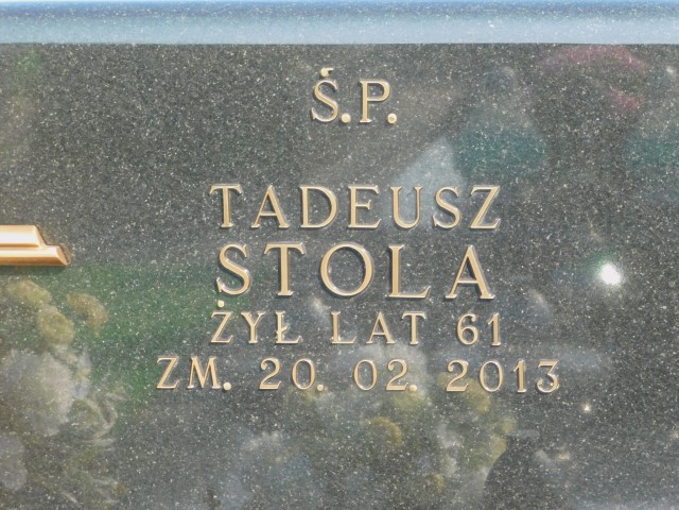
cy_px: 255
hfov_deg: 13.3
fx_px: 2903
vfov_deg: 10.0
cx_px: 340
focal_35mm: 148
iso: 125
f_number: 5.1
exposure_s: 1/80
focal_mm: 26.3
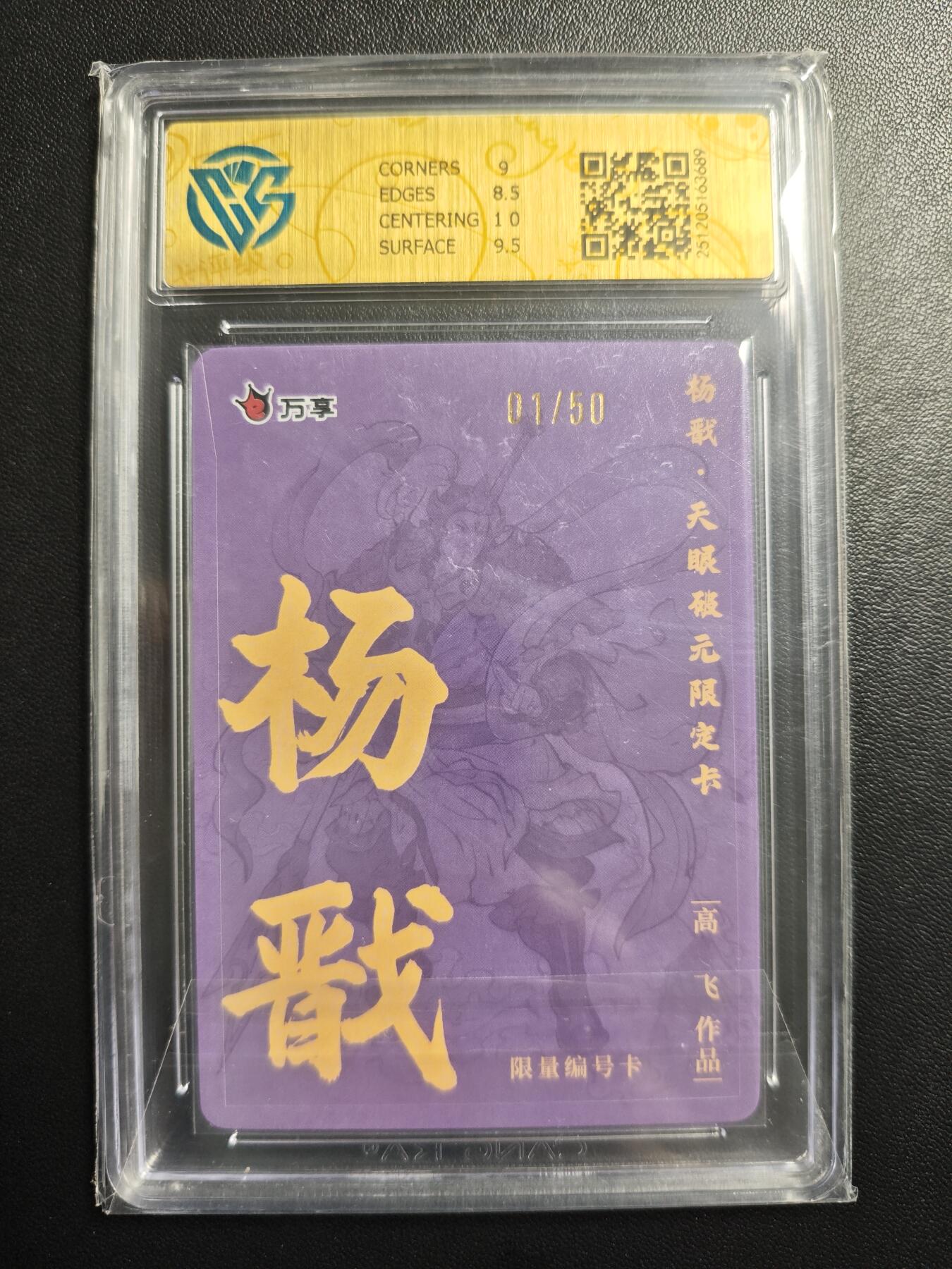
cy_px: 634
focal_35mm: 26
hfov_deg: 53.1
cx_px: 476
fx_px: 953
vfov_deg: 67.3
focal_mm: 4.94
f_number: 1.5
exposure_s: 1/50
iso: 125
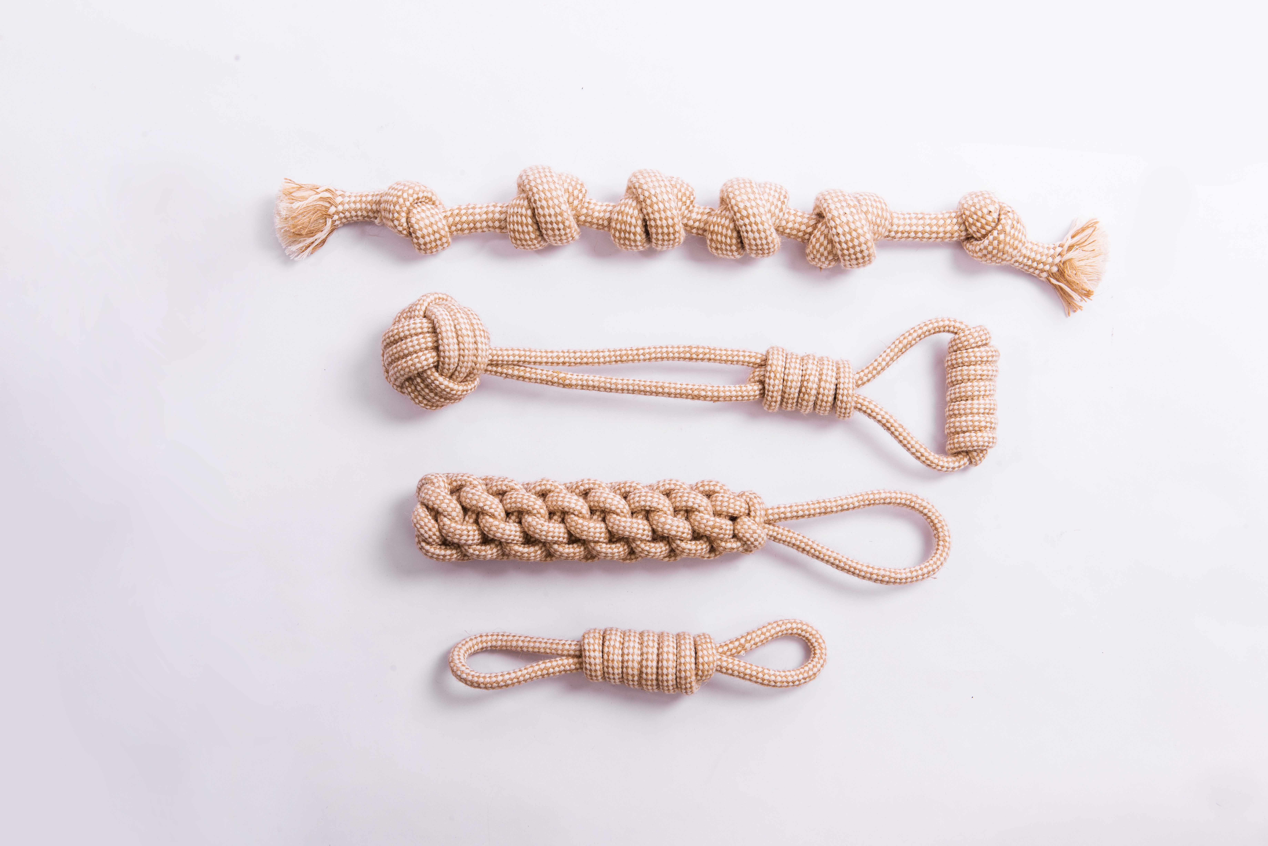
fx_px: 1691
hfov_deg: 41.1
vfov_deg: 28.1
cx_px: 634
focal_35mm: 48
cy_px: 423
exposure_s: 1/160
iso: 100
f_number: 14
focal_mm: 48
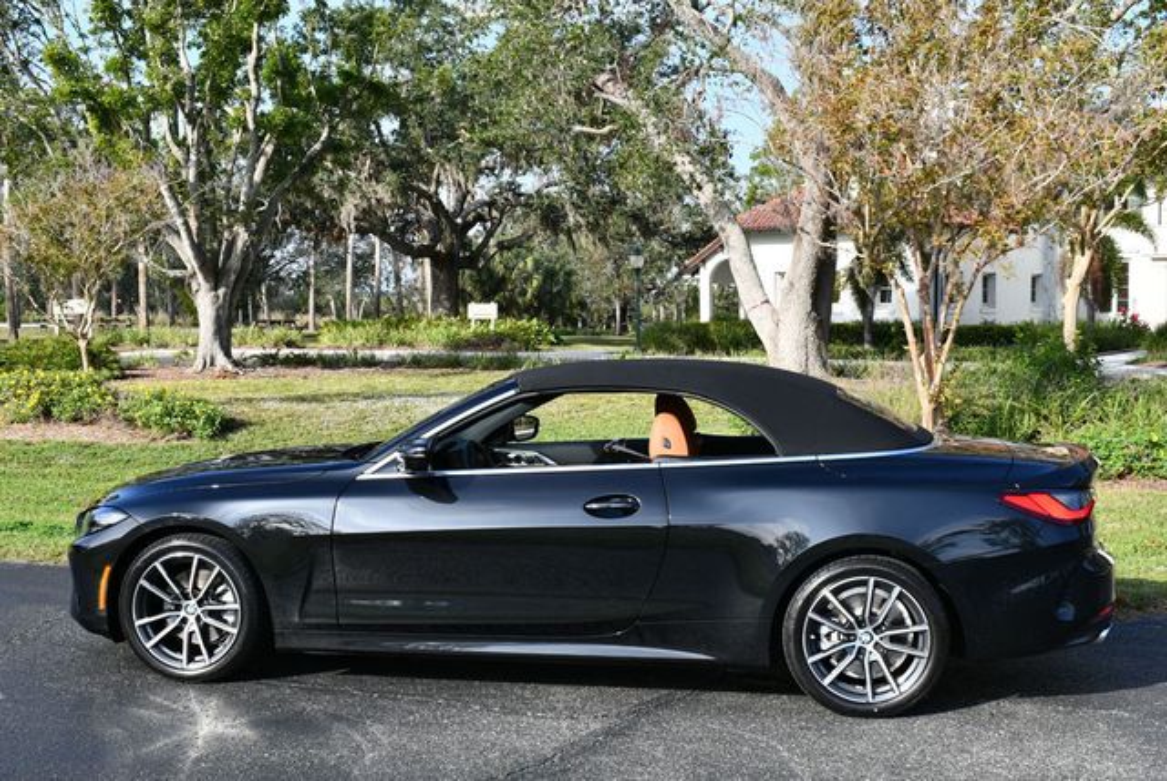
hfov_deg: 41.1
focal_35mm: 48
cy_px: 390
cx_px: 584
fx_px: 1557
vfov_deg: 28.1
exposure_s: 1/200
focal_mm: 24
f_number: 7.1
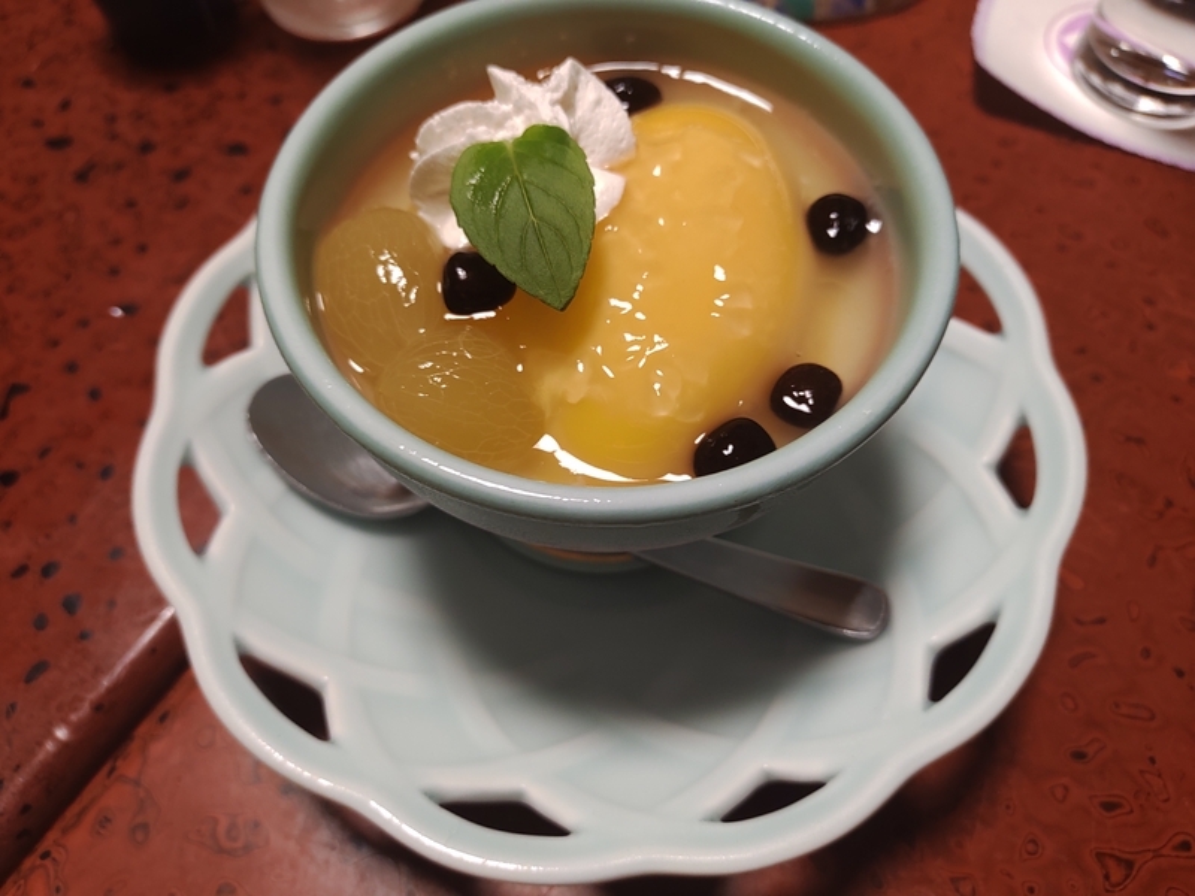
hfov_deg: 65.3
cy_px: 448
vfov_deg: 51.4
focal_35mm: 27
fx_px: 932
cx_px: 598
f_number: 1.79
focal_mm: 4.71
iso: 311
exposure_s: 1/50
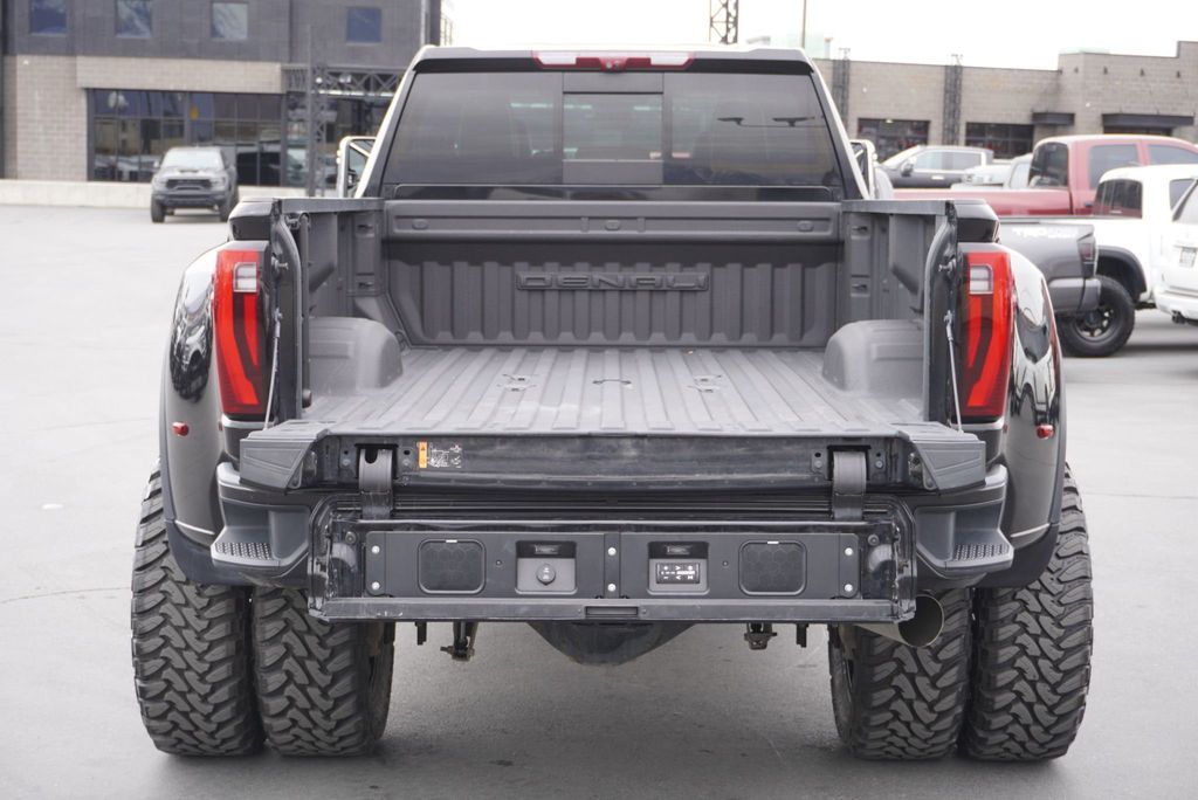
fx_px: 2048
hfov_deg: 32.6
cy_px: 400
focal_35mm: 62
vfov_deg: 22.1
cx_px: 599
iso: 125
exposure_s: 1/80
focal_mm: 41
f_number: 5.6
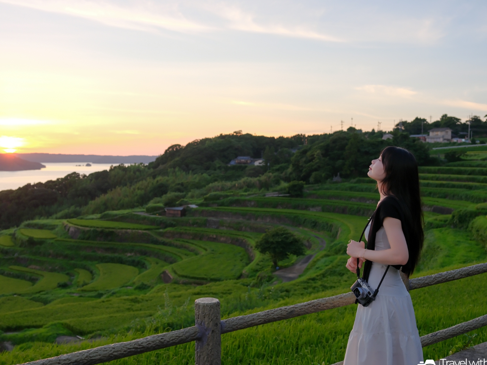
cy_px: 172
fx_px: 591
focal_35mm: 42
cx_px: 212
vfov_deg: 34.3
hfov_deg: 44.7
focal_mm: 45
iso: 320
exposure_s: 1/100
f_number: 5.6
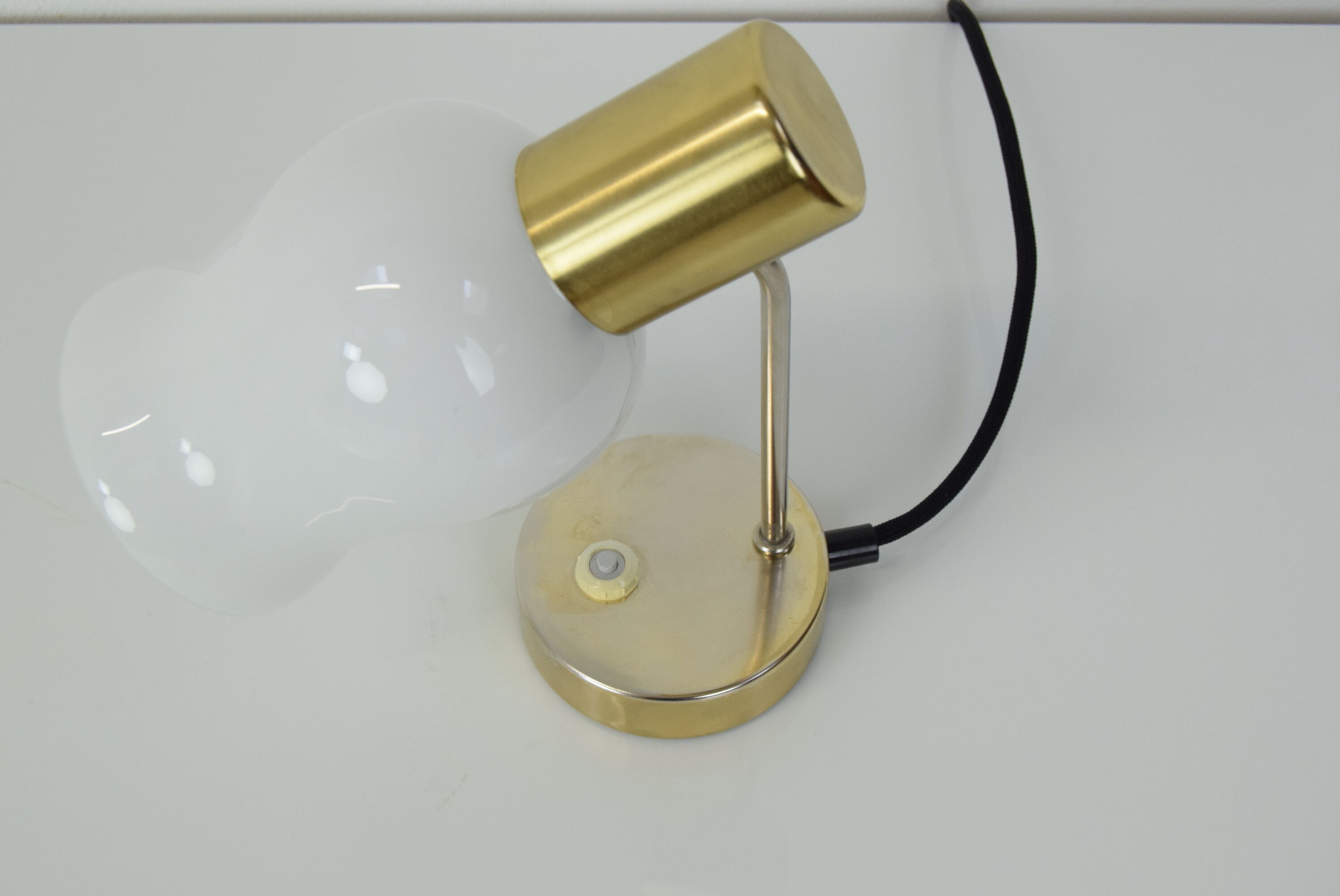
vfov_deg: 25.8
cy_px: 448
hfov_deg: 37.8
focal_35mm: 52
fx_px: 1956
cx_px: 670
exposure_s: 1/200
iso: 1600
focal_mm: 35
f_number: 7.1
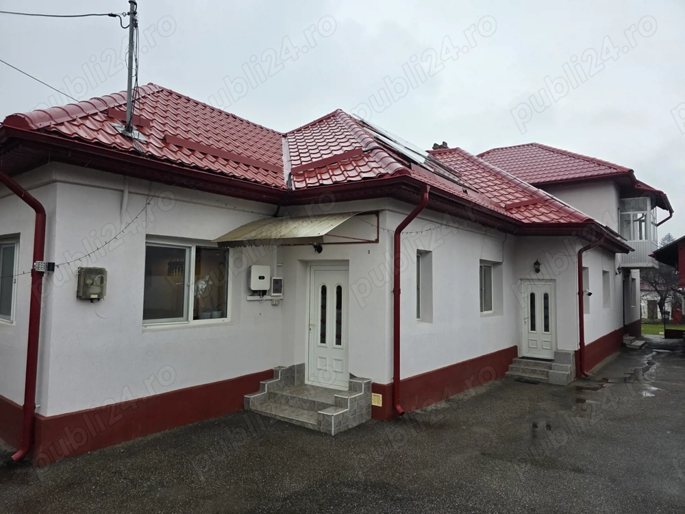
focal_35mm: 23
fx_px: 455
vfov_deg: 58.9
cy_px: 257
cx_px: 342
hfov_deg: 73.9
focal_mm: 6.3
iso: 50
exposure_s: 1/359
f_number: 1.7
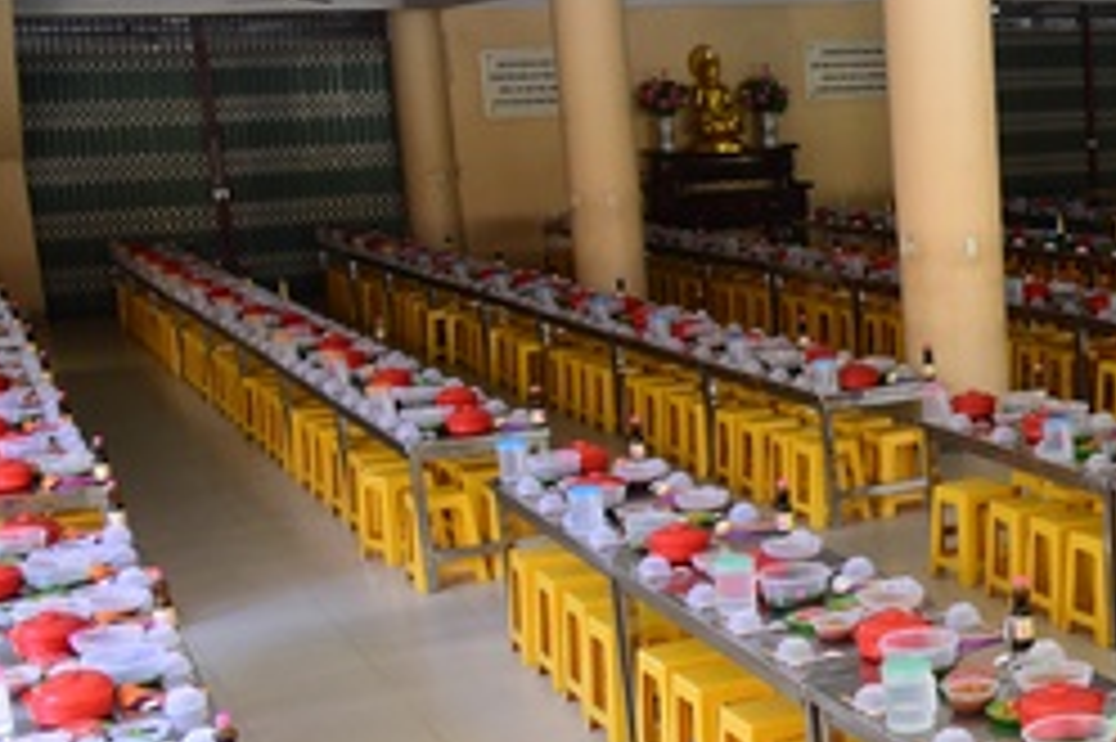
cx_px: 1350
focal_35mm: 63
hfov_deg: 27.8
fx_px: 1952
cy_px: 571
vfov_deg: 21.3
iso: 800
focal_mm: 24
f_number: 5
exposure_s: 1/80
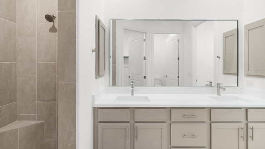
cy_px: 64
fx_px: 126
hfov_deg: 92.7
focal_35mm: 18
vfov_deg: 60.8
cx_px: 134
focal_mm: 17
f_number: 9
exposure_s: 1/4
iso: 100
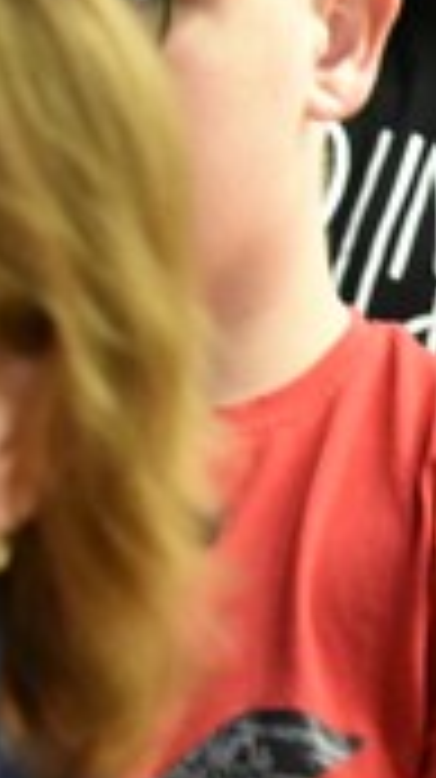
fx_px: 10755
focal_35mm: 522
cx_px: -1043
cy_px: -209
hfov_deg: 2.3
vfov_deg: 4.1
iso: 10000
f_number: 4
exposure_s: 1/60
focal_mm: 105
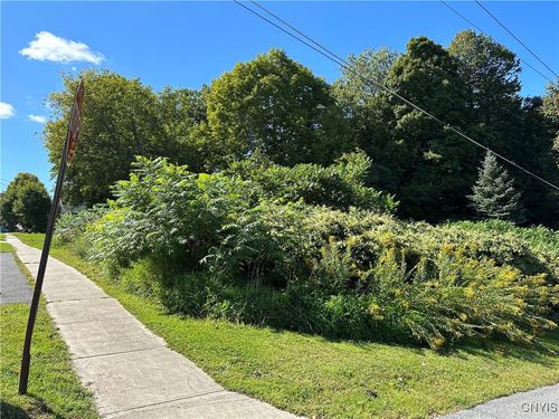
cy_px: 210
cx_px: 280
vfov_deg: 56.8
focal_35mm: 24
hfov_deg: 71.6
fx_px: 388
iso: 80
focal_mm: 6.86
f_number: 1.78
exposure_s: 1/1916
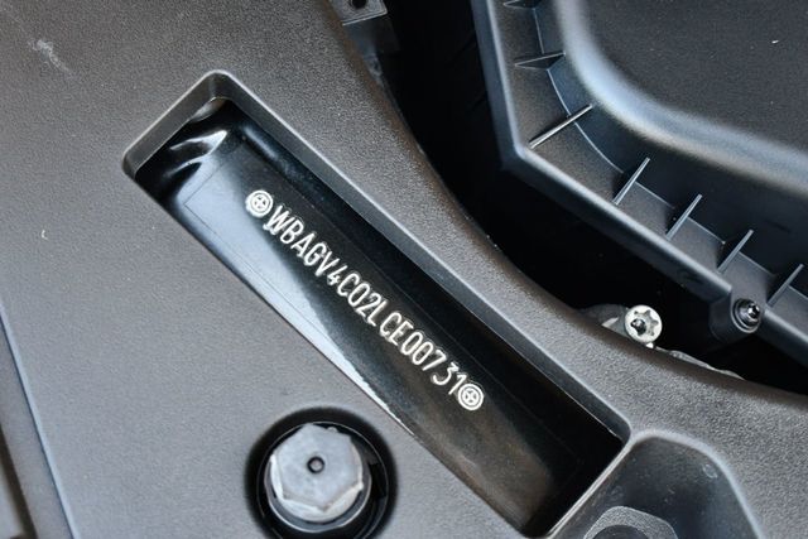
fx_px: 1437
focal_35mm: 64
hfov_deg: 31.4
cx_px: 404
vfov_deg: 21.3
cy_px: 270
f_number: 4.5
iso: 900
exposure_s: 1/125
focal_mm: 32
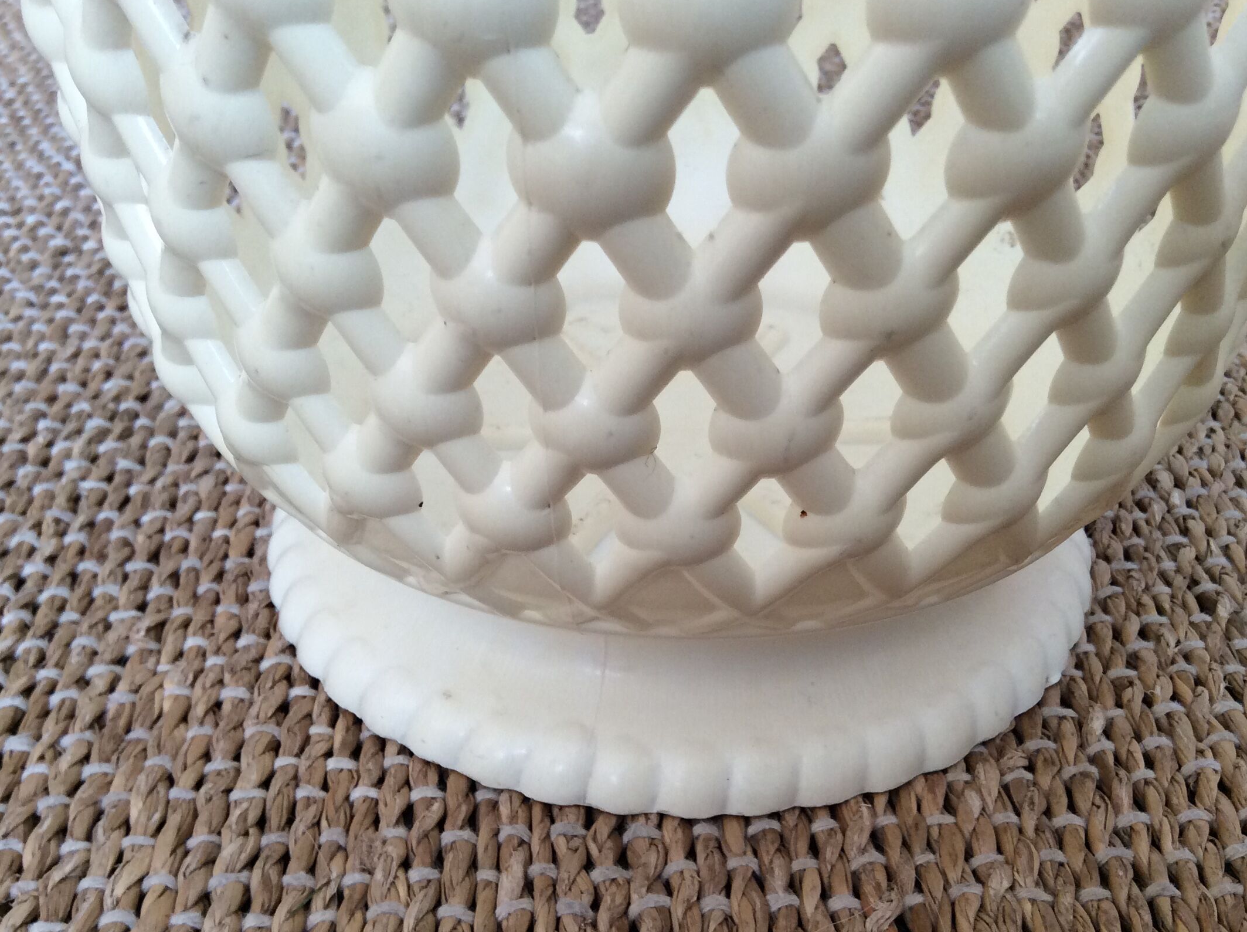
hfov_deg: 47.9
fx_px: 1403
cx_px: 609
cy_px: 524
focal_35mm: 39
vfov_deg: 36.7
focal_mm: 3.3
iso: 64
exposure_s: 1/100
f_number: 2.4
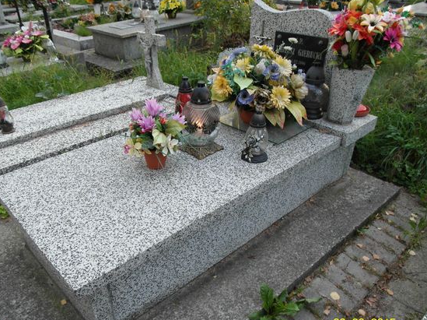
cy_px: 176
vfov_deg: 49.6
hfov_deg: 63.2
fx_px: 345
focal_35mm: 28
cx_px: 182
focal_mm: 5.2
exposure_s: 1/60
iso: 100
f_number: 3.1
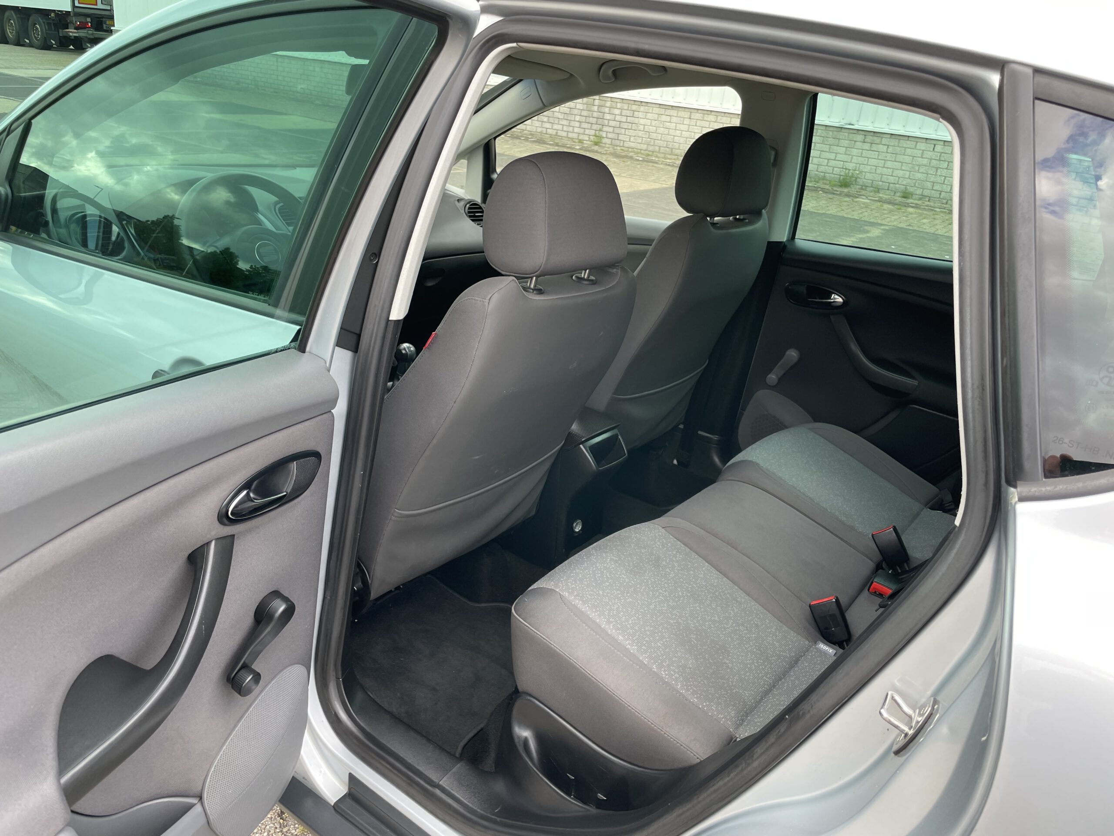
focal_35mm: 26
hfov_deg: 67.3
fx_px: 837
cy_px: 418
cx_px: 557
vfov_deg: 53.1
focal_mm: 4.2
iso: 32
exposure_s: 1/121
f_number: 1.6
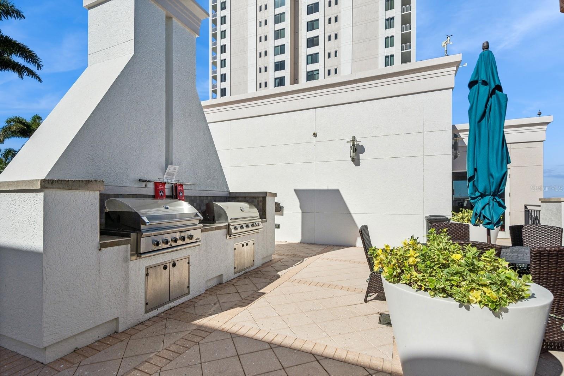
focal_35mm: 16
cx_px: 282
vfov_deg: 72.0
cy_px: 188
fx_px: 258
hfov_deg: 95.0
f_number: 8
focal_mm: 11
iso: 200
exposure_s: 1/2500
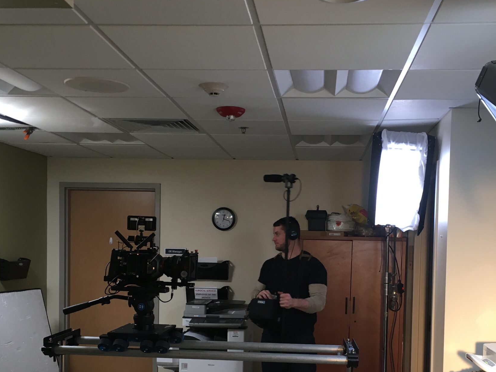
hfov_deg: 42.0
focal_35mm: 45
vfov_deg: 31.6
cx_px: 272
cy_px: 276
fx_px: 645
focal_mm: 4.15
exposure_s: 1/30
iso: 50
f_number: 2.2
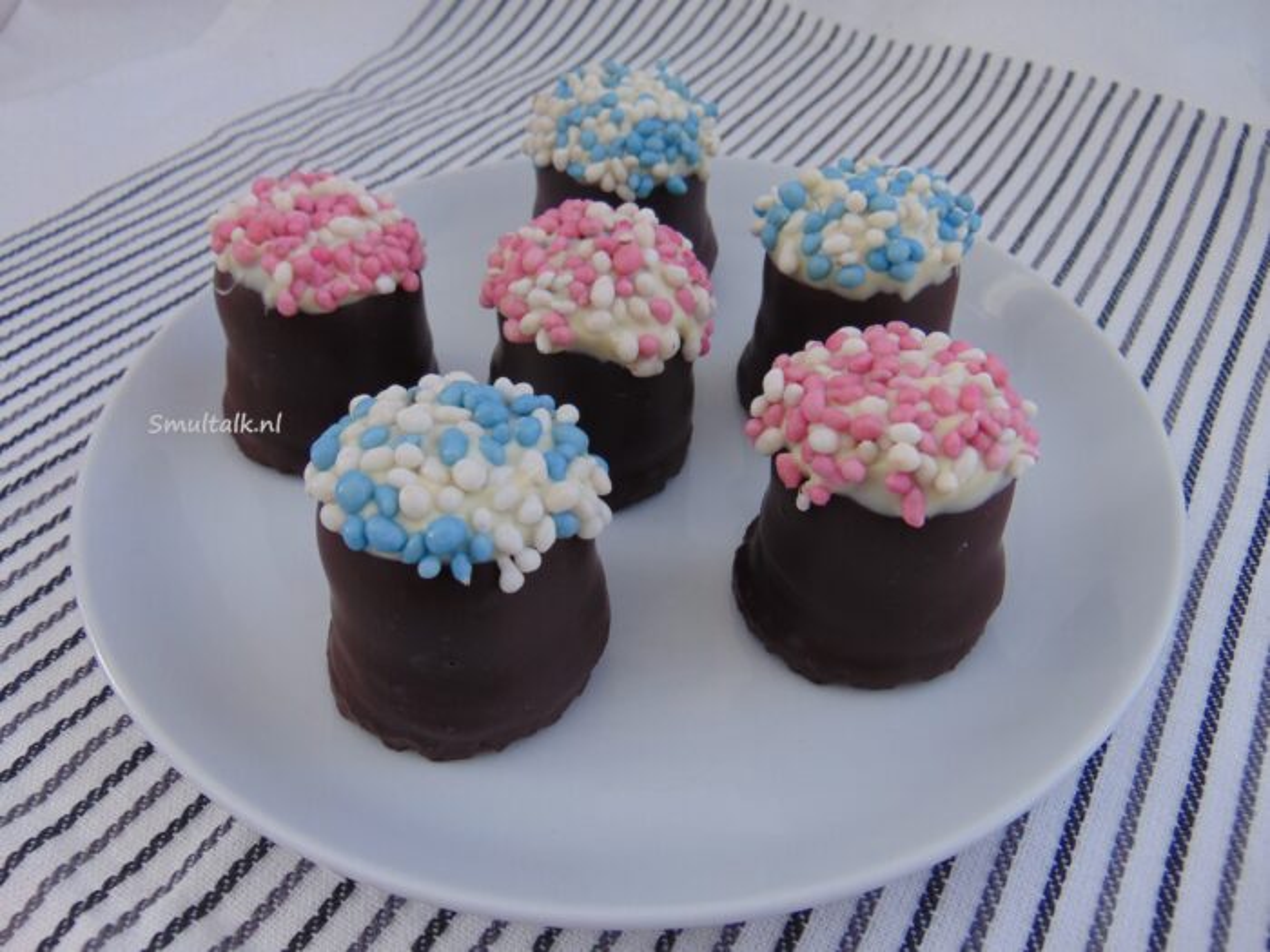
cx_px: 635
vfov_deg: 54.9
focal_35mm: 25
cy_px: 476
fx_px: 917
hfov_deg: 69.4
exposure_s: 1/60
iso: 80
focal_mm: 4.5
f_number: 3
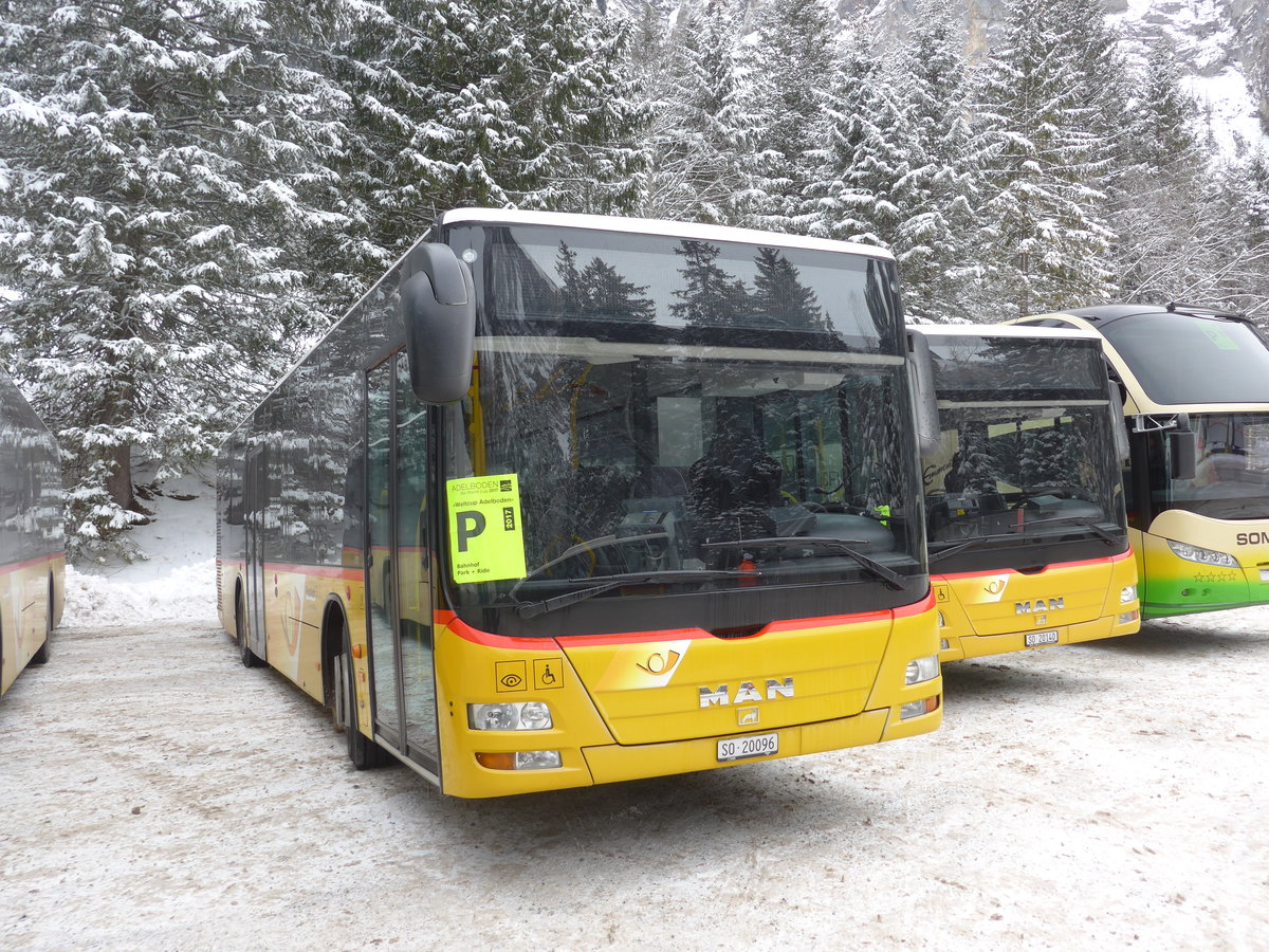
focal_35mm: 29
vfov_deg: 48.2
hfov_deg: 61.7
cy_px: 476
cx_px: 634
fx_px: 1063
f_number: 2.8
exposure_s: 1/250
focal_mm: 6
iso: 80
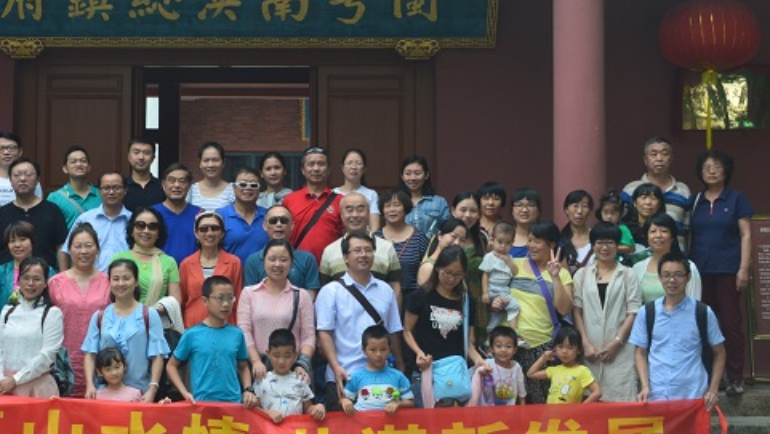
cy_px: 193
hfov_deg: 31.2
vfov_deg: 18.0
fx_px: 1368
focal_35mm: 67
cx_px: 255
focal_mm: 30
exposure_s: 1/125
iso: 400
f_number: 9
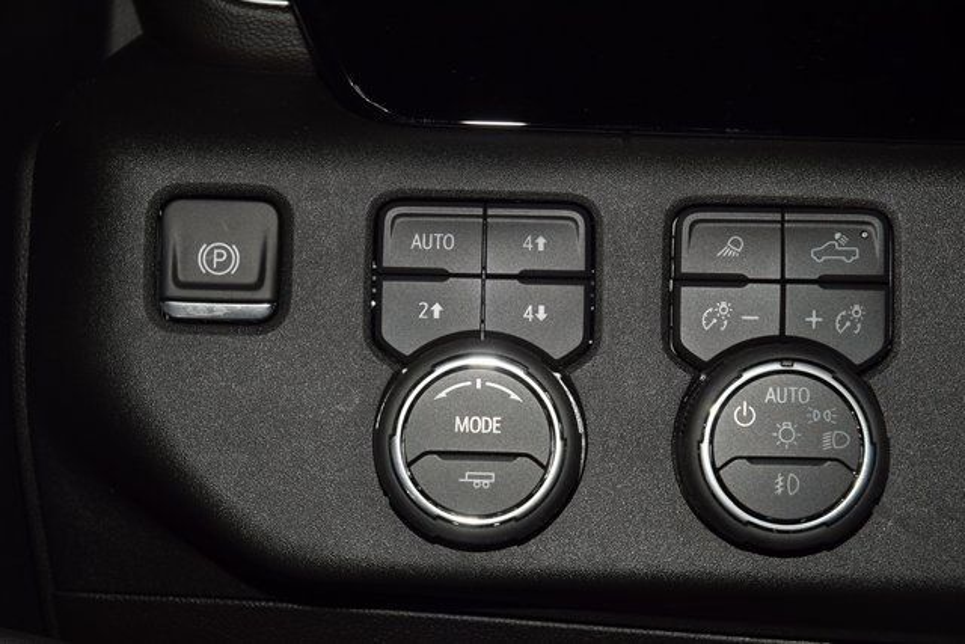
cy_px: 322
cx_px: 482
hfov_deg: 19.5
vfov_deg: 13.0
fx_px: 2815
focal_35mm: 105
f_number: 8
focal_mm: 70
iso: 100
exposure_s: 1/125
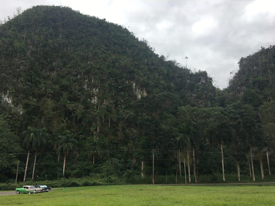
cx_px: 138
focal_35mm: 29
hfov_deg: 61.7
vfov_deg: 48.2
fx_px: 230
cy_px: 103
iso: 25
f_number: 2.2
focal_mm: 4.15
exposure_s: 1/754
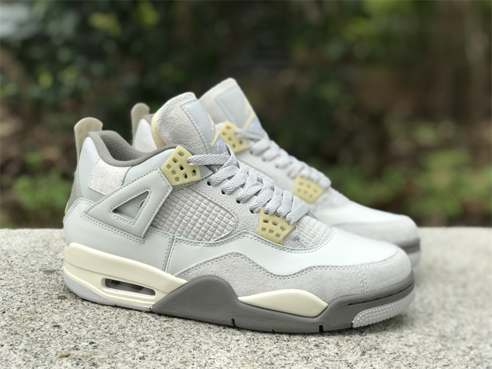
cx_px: 246
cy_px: 184
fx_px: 810
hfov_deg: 33.8
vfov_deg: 25.7
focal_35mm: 57
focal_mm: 6.6
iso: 20
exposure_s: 1/145
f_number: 2.8
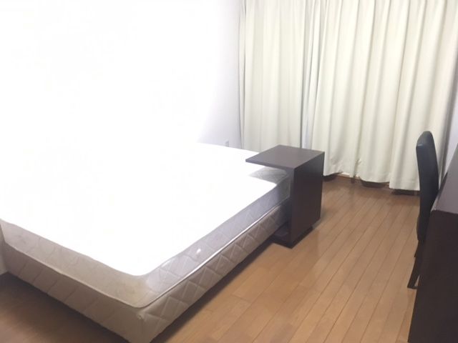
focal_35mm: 29
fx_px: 384
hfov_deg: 61.7
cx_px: 229
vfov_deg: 48.2
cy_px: 172
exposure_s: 1/15
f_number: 2.2
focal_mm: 4.15
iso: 250
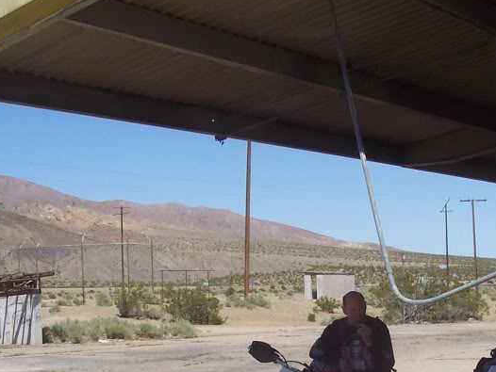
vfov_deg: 20.0
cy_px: 350
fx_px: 1032
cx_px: 367
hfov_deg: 26.7
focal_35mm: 72
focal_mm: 5.6
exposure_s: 1/750
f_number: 5.6
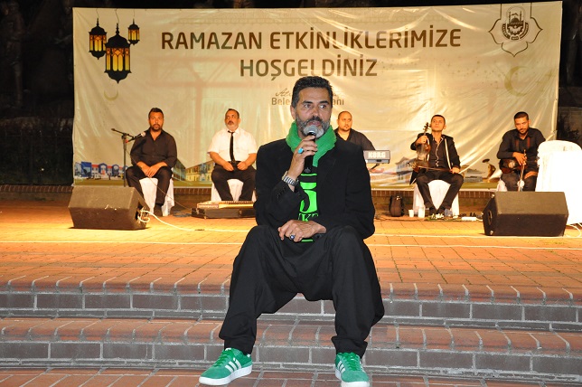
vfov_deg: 25.7
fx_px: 848
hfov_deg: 37.9
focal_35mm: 52
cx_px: 291
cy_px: 194
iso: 2000
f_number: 5
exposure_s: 1/60
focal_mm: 35
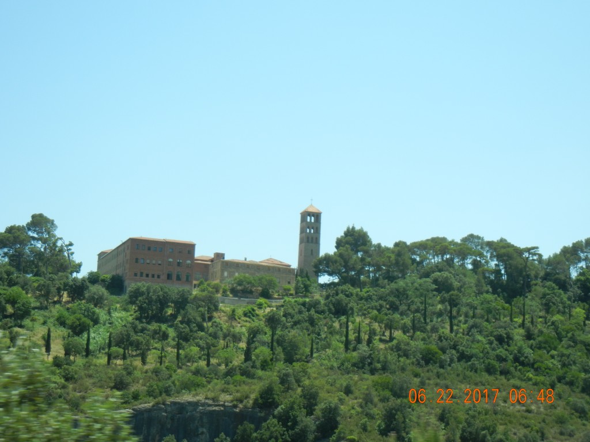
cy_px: 221
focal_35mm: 77
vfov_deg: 19.1
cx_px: 295
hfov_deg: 25.3
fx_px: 1312
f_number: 4.3
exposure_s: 1/520
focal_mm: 13.9
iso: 160
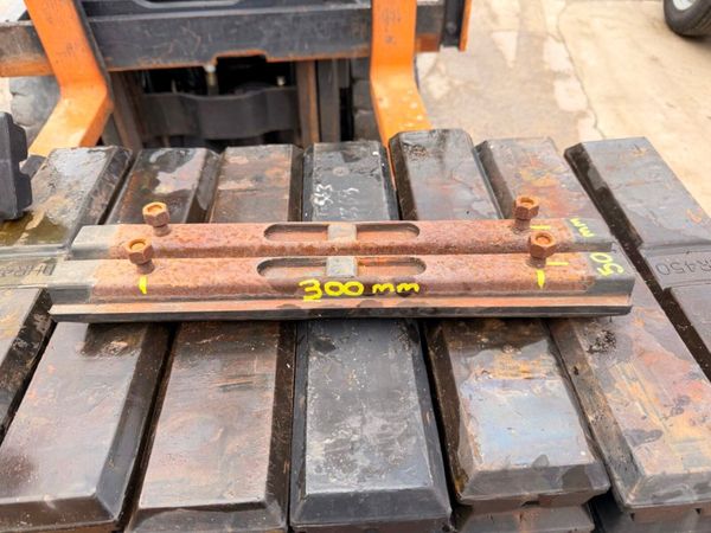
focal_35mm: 24
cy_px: 266
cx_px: 356
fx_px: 493
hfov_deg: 71.6
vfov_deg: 56.8
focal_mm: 6.76
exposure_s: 1/121
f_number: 1.78
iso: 64
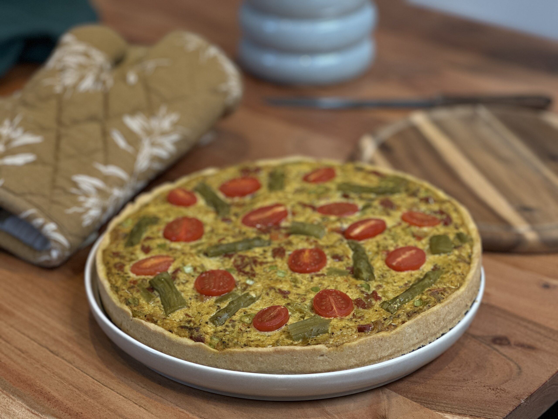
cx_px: 279
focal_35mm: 77
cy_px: 210
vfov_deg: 19.1
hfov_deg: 25.3
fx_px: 1241
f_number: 2.8
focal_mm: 9
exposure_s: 1/121
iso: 160
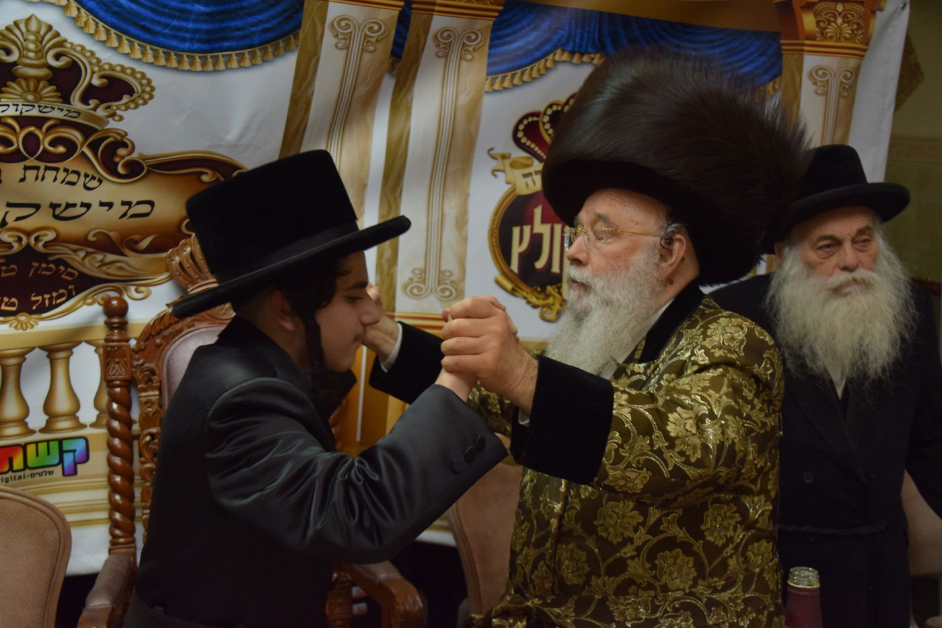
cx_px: 471
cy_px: 314
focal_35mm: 40
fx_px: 1060
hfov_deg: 47.9
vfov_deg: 33.0
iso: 800
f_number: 4.5
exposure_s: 1/80
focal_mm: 27
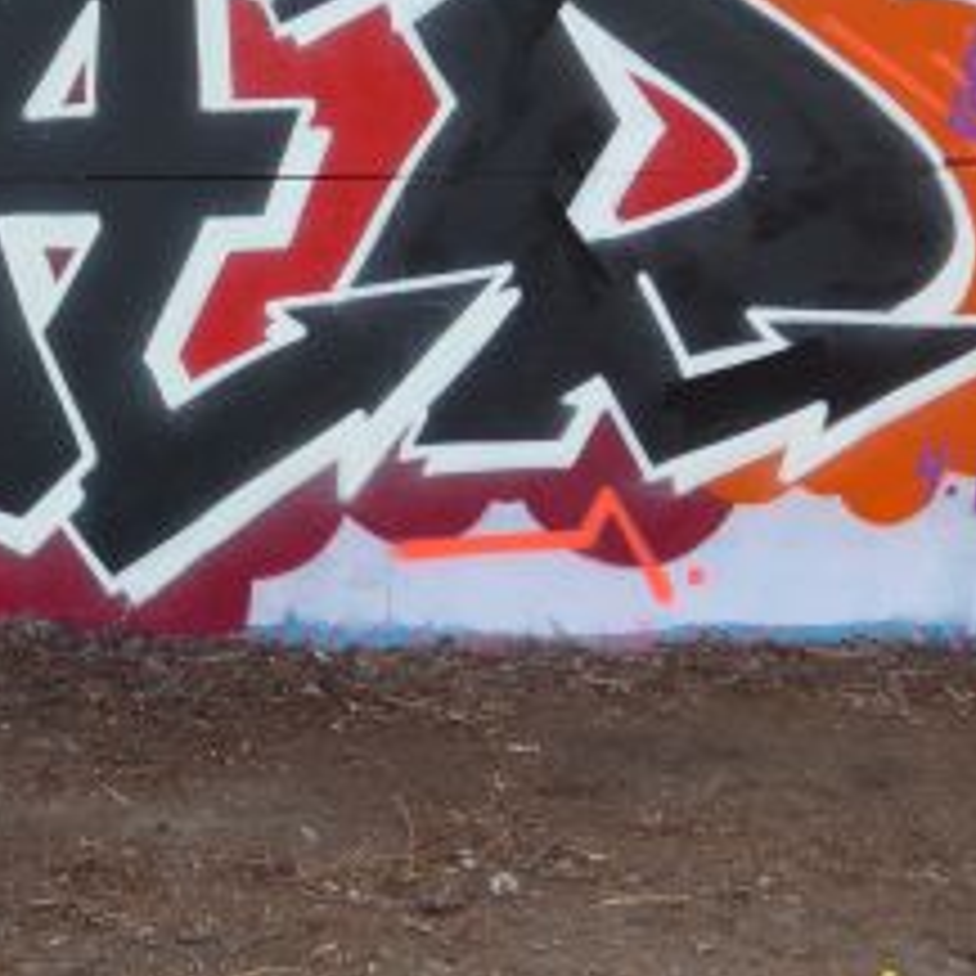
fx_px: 1882
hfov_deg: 27.1
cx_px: -49
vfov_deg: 28.8
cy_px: 313
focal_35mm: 59
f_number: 2
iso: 80
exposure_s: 1/80
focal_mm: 6
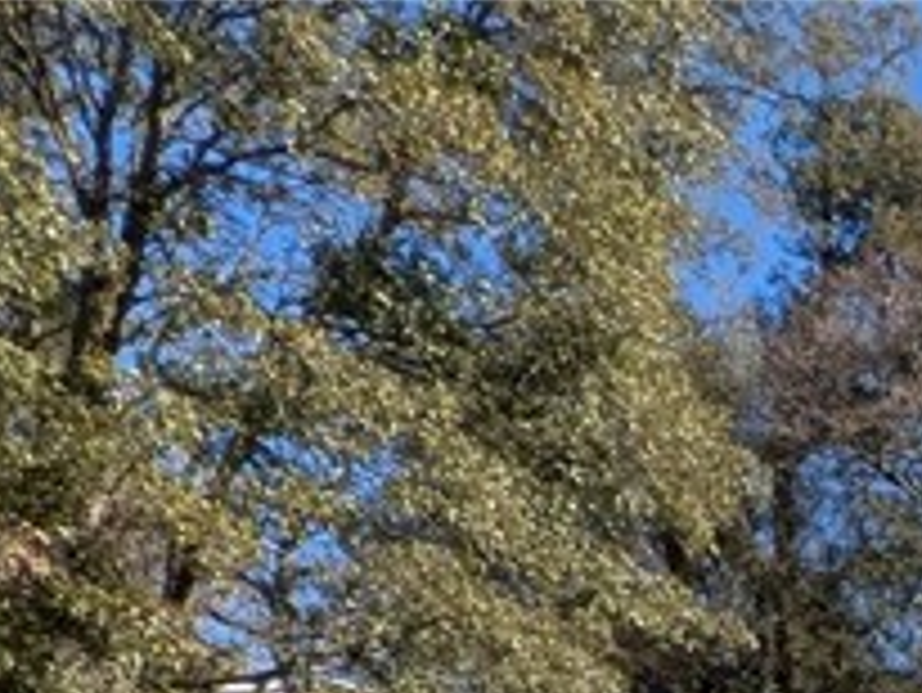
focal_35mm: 65
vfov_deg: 14.1
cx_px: 1520
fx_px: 1732
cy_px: 1724
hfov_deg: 22.2
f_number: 2.2
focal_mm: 1.54
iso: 36
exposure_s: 1/831
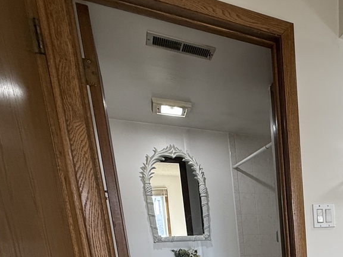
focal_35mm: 35
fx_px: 347
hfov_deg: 42.7
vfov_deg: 34.3
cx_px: 367
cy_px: 293
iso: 125
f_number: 2.2
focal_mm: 2.22
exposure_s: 1/120
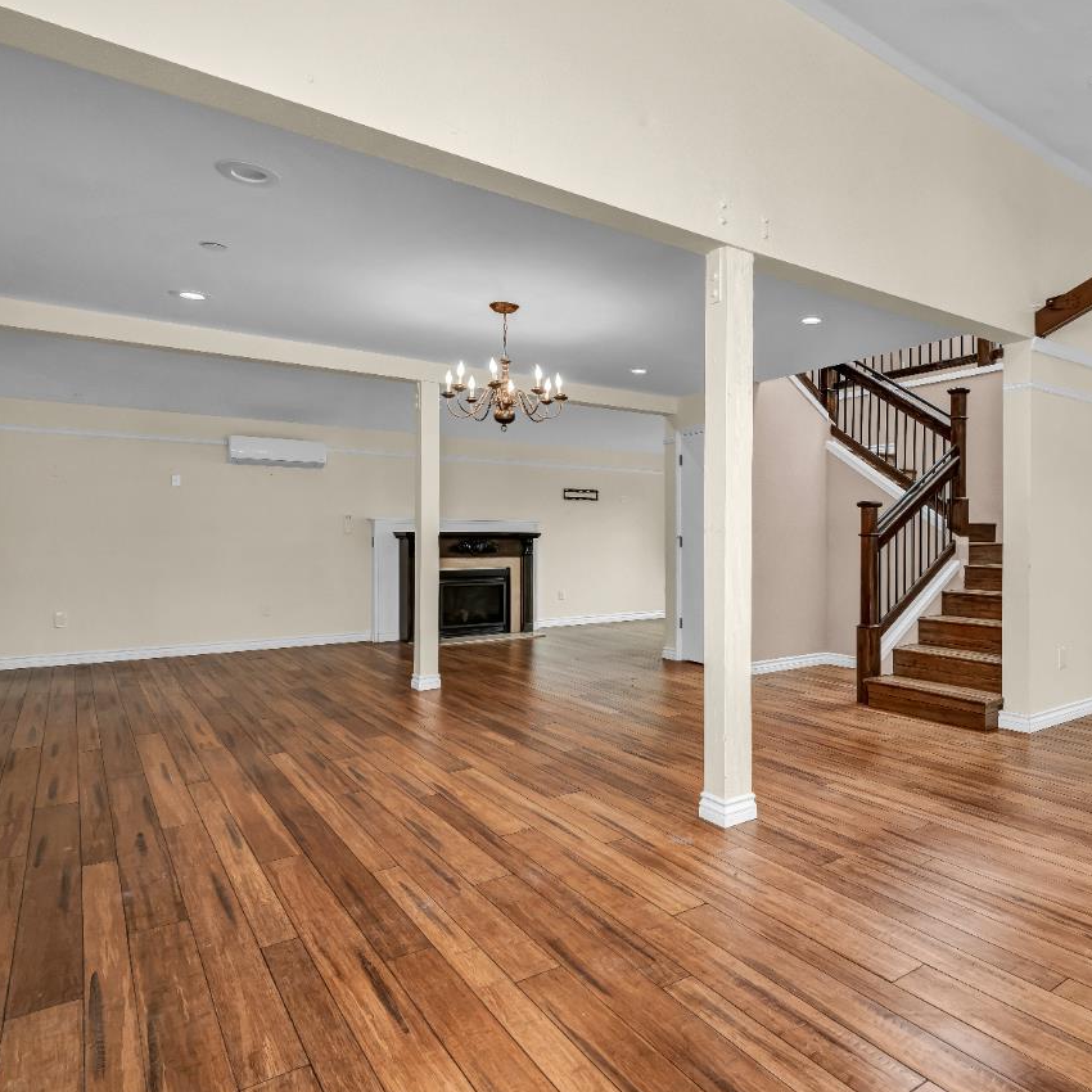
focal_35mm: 21
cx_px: 753
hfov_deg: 69.5
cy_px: 552
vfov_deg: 72.1
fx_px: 749
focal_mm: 14
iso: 250
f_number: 8
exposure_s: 1/30
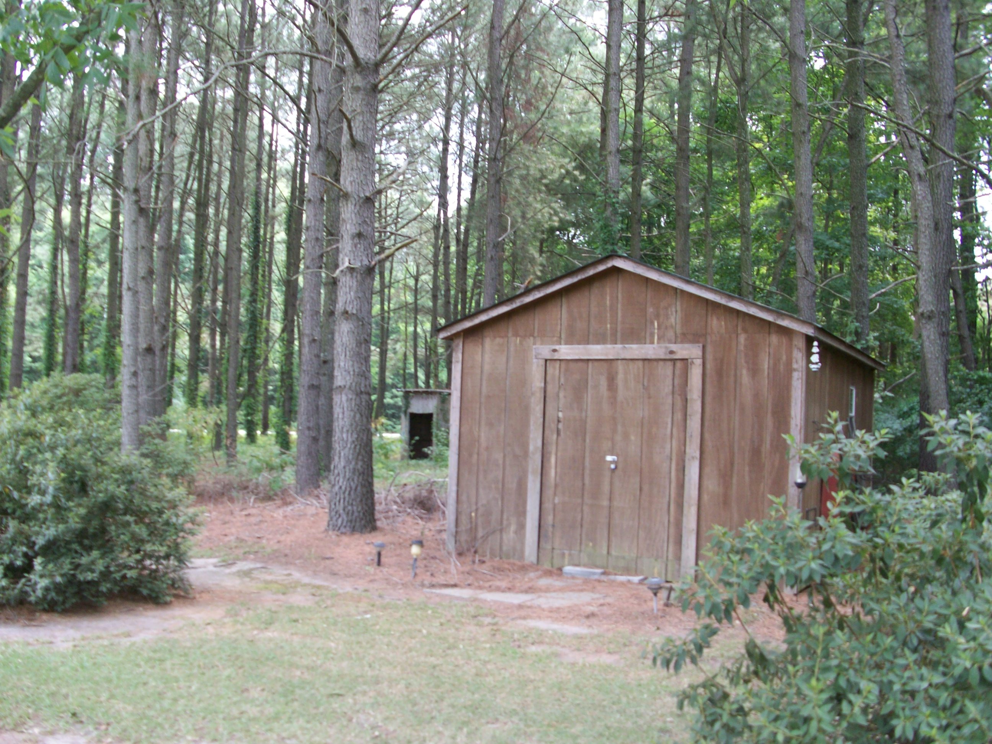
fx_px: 974
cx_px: 496
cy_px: 372
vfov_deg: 41.8
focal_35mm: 34
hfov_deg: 54.0
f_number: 2.8
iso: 64
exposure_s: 1/71.6
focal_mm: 5.7
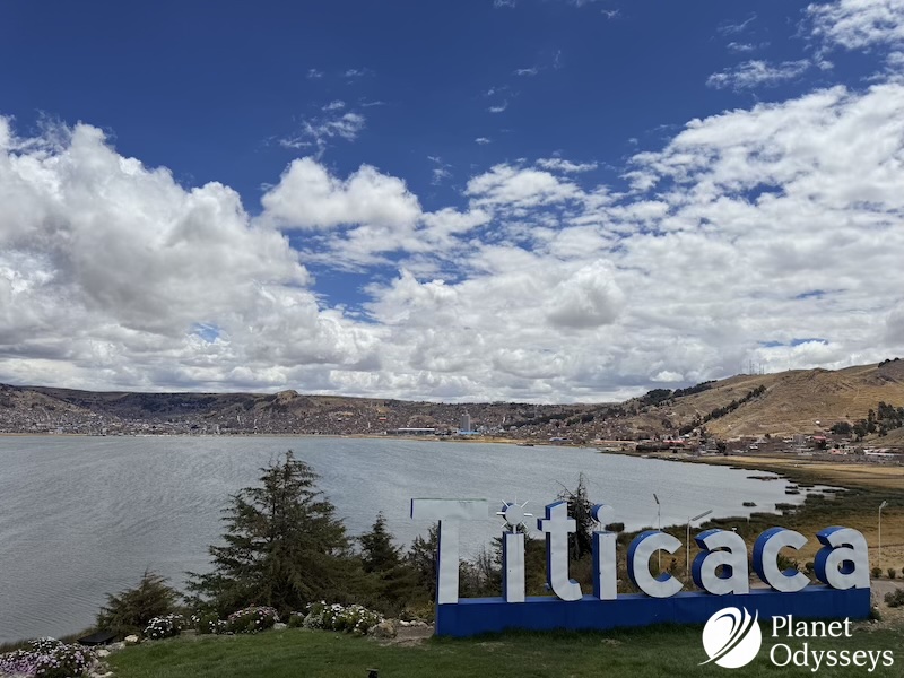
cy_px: 339
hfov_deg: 71.6
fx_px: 627
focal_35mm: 24
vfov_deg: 56.8
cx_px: 452
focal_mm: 6.76
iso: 80
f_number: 1.78
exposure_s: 1/14286
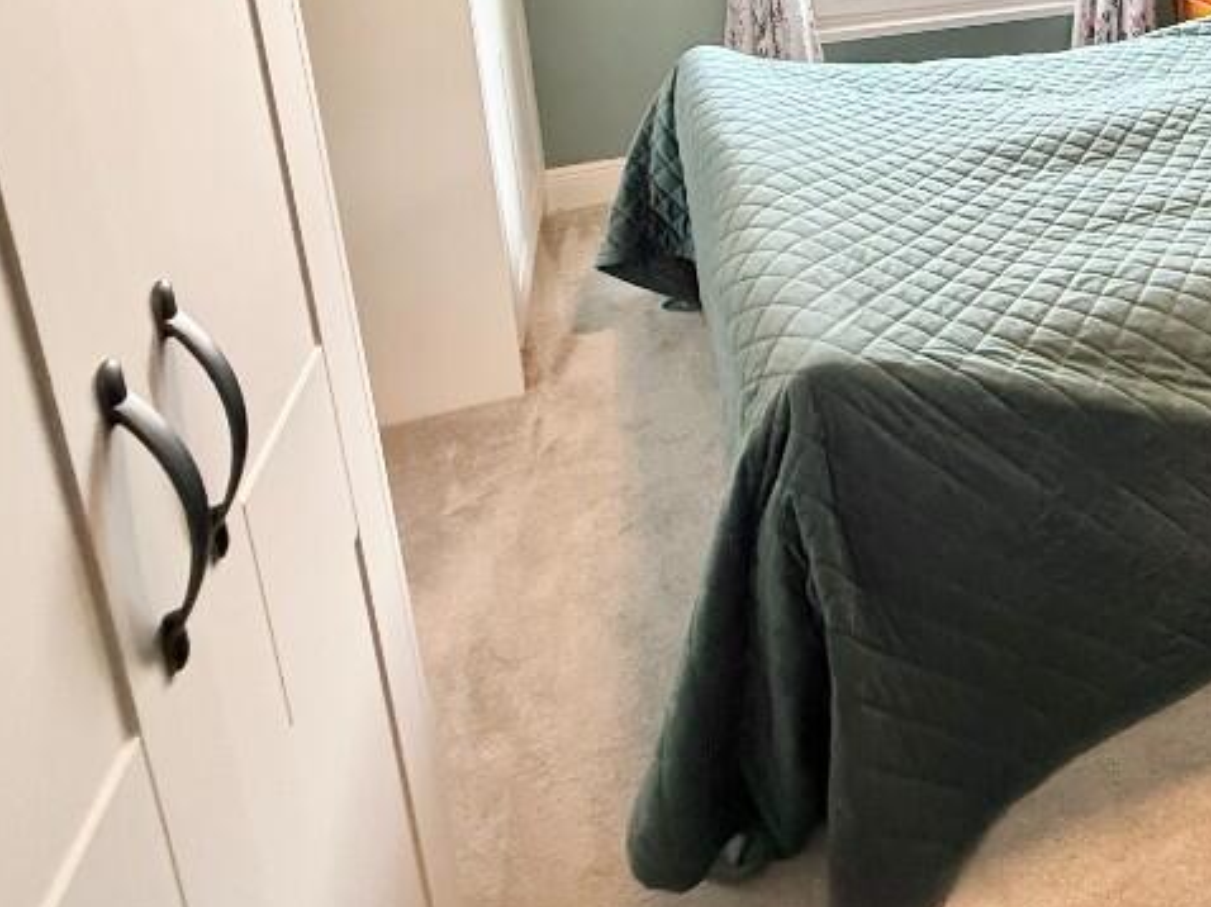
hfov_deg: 51.1
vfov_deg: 40.5
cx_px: 1145
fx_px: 1049
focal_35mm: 30
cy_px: -13
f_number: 2.2
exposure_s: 1/60
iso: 640
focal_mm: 2.22
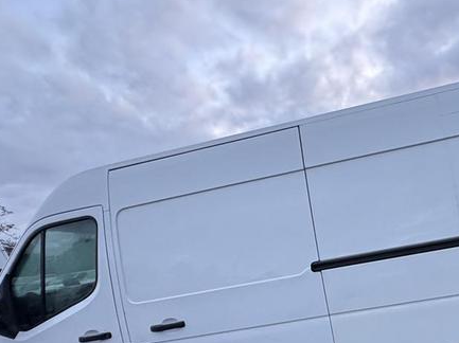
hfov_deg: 59.1
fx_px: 384
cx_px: 333
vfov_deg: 45.4
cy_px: 281
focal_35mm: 29
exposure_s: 1/98
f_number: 2.2
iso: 250
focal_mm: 2.22
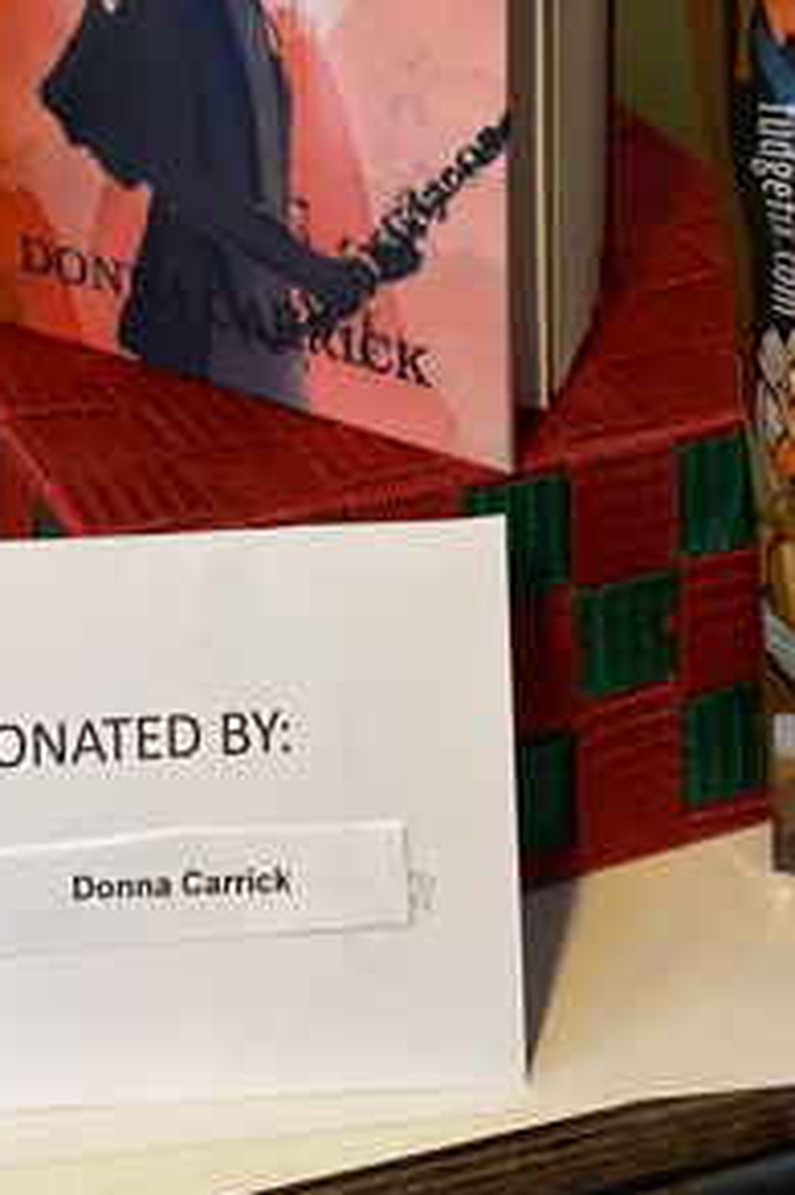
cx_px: 155
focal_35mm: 83
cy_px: -96
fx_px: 2752
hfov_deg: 16.3
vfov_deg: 23.1
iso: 125
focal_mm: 4.25
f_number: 1.8
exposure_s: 1/60
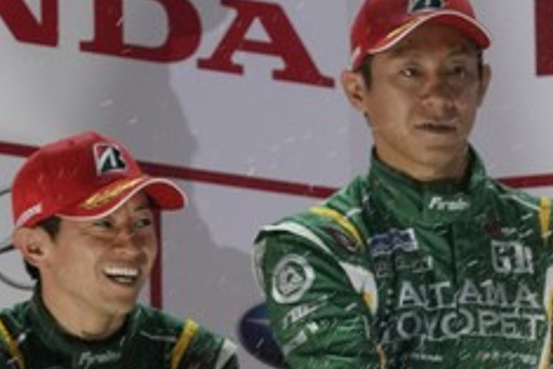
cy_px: 273
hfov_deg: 2.5
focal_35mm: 820
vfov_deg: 1.7
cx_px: 661
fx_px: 12603
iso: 3200
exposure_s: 1/320
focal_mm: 268
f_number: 6.3
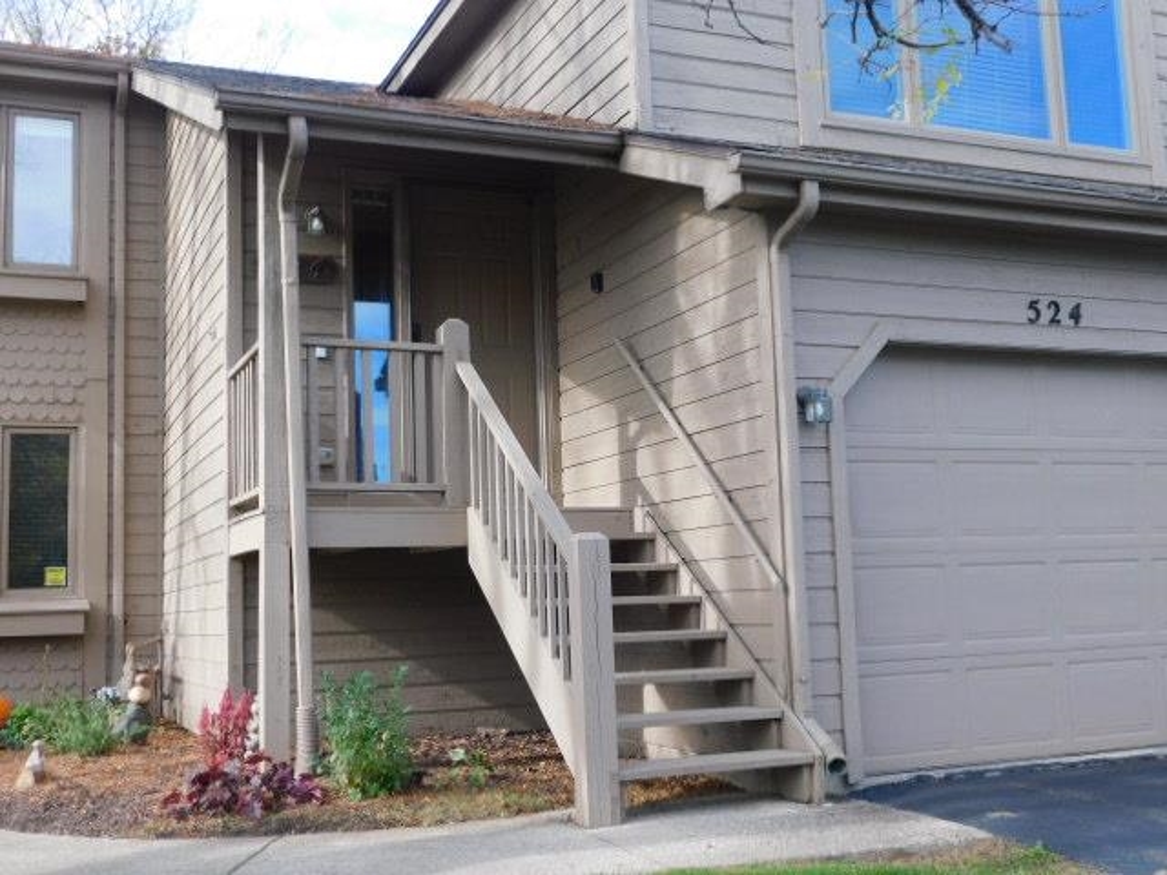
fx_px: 1349
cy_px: 438
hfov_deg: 46.8
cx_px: 584
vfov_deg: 36.0
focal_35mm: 40
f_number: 3.6
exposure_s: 1/200
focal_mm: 7.1
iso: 125
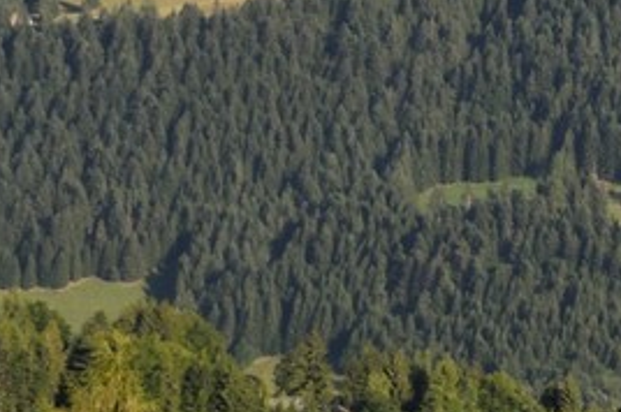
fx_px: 5341
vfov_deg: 4.4
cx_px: 1810
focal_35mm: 310
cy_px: -306
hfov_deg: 6.2
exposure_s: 1/400
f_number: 8
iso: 200
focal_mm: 52
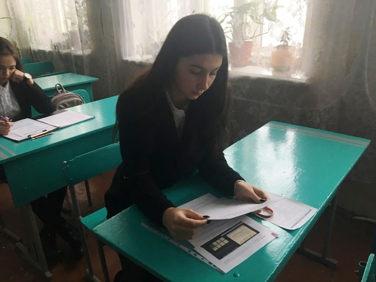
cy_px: 141
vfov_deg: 48.2
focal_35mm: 29
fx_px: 315
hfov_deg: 61.7
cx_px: 188
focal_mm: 4.15
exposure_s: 1/33
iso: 25
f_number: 2.2
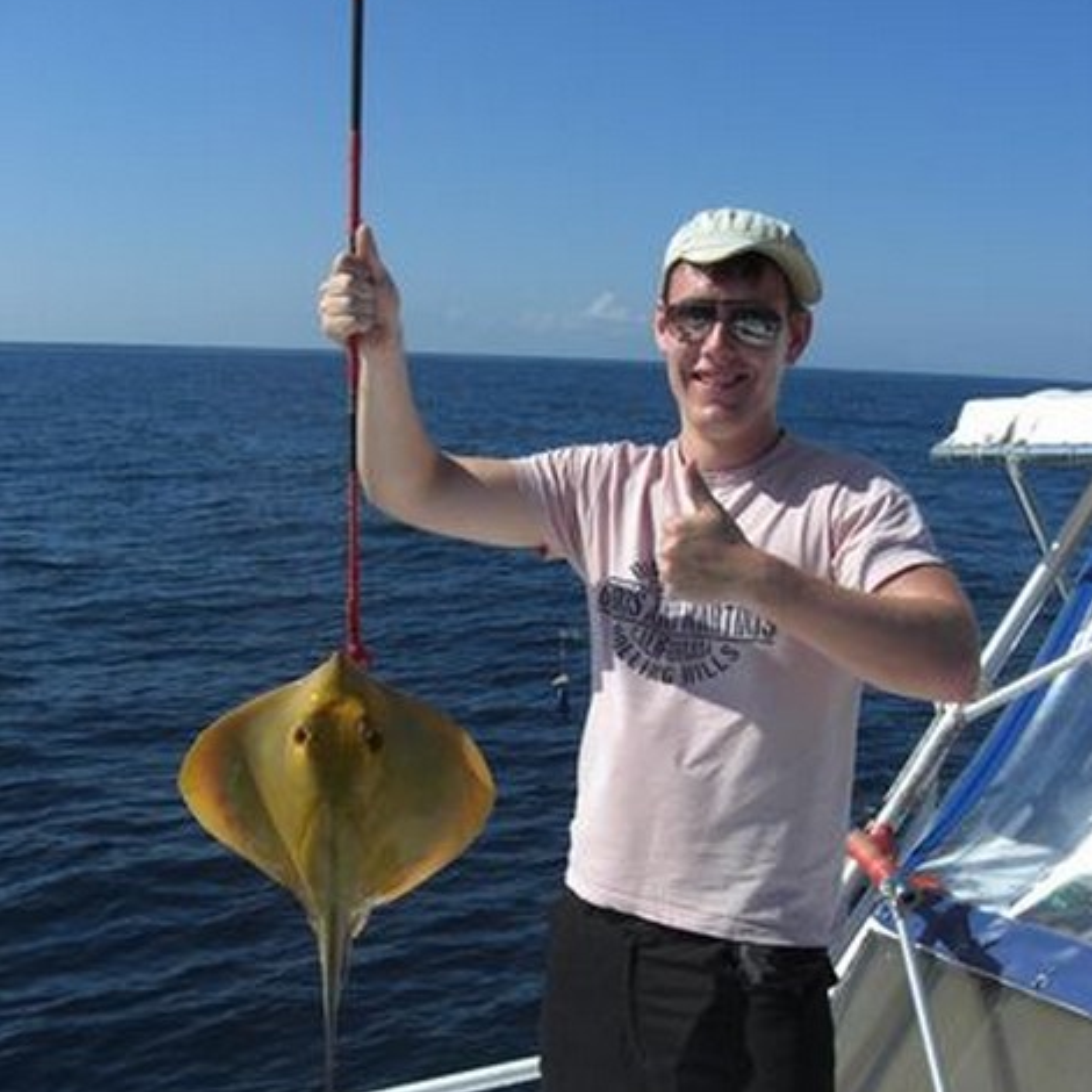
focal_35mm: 45
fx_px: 1606
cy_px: 681
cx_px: 545
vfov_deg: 37.3
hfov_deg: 37.6
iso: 80
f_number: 8
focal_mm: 7.9
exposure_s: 1/250
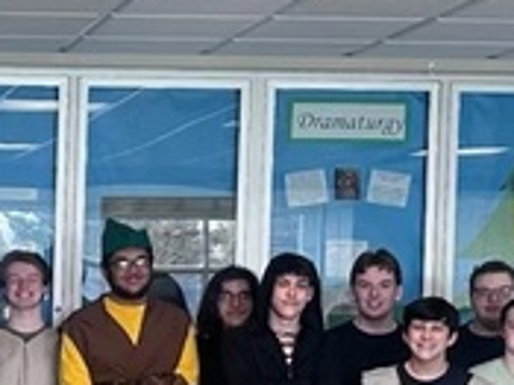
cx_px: -264
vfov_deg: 10.7
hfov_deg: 13.5
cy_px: 356
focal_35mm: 137
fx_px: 2033
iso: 125
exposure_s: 1/121
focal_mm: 6.86
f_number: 1.78
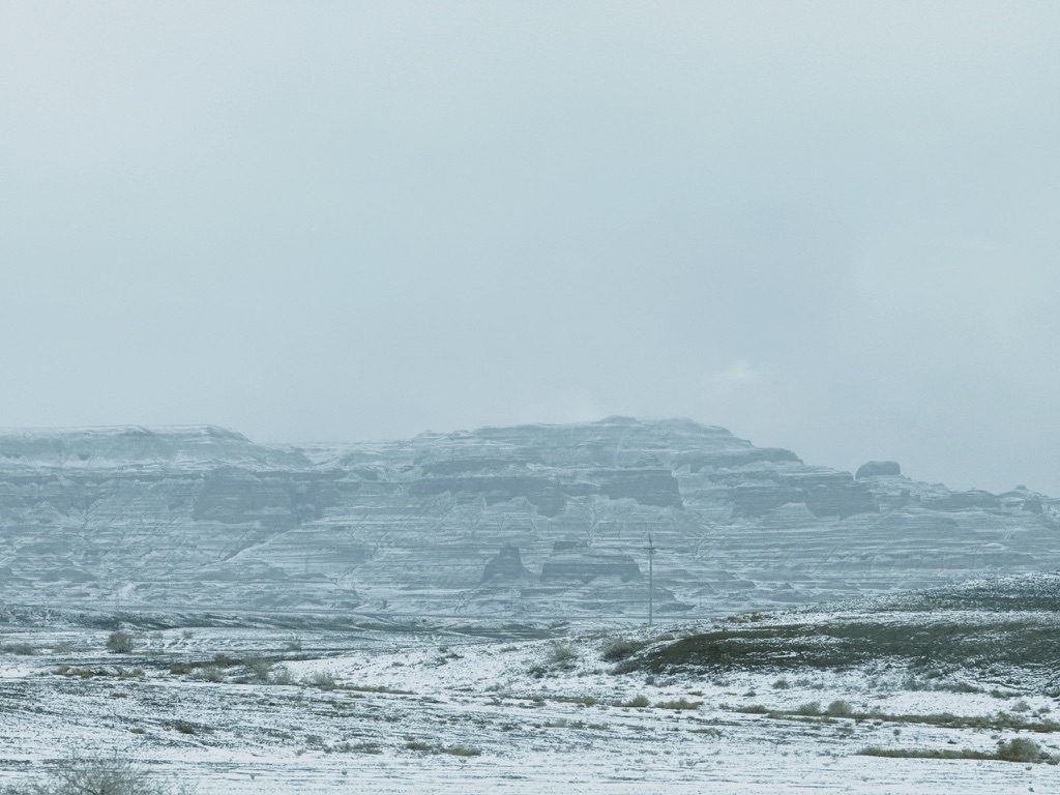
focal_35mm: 120
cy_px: 398
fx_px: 3675
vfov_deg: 12.3
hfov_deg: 16.4
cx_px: 530
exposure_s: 1/963
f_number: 2.8
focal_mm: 15.66
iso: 50
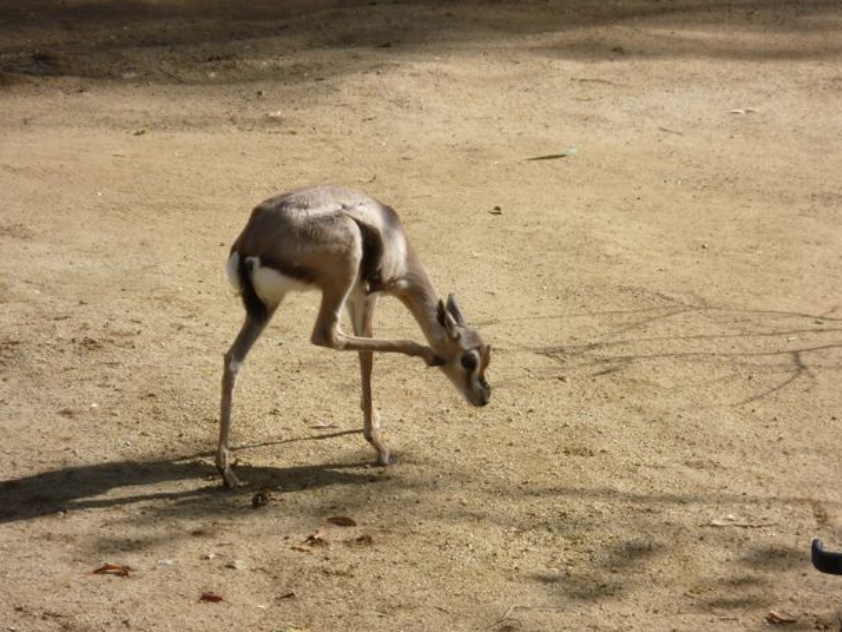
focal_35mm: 184
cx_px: 420
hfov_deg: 10.7
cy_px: 333
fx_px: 4477
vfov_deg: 8.1
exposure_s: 1/125
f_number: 6.9
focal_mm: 25
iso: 80
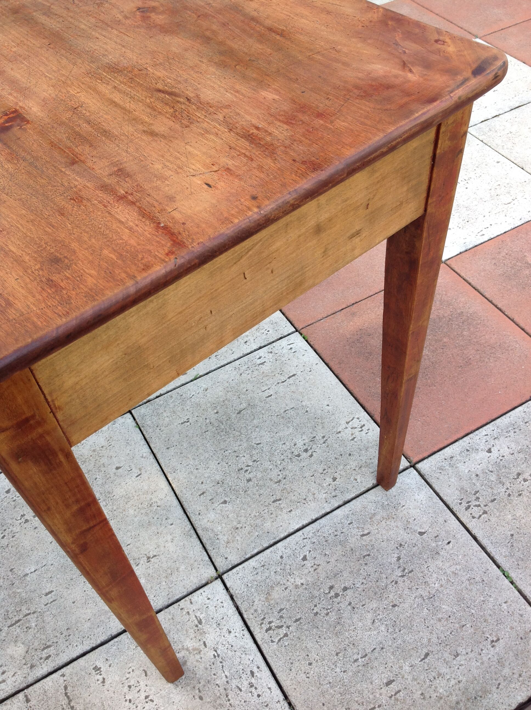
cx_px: 266
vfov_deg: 52.7
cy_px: 355
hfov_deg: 40.6
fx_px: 718
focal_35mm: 35
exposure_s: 1/147
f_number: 2.4
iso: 50
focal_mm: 4.28
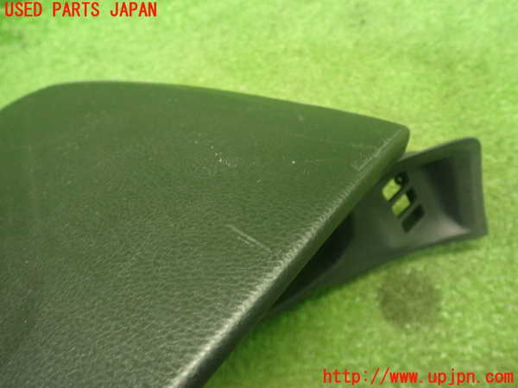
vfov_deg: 46.8
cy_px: 194
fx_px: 449
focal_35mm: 30
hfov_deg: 60.0
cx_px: 259
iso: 500
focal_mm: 5.4
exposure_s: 1/30
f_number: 2.3
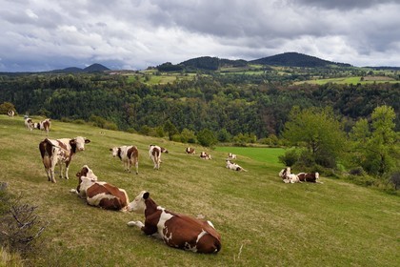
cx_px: 200
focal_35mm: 38
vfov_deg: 35.1
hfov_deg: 50.7
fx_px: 422
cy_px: 134
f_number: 14
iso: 400
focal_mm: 38
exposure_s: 1/250
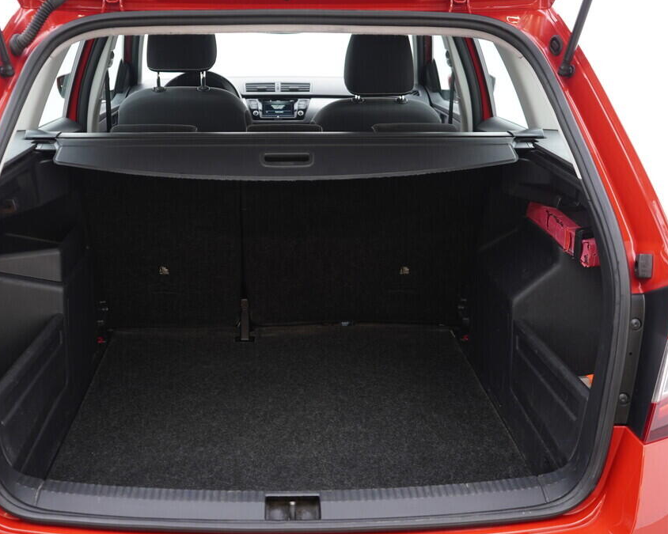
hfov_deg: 44.7
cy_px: 267
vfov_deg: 36.5
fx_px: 810
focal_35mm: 41
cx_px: 284
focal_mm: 24
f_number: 2.8
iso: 250
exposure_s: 1/40
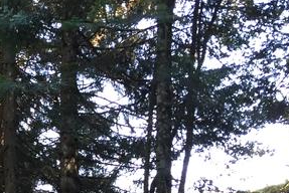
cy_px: 228
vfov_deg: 15.7
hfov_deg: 22.4
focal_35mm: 84
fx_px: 675
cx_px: -50
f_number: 2.2
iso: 64
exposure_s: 1/30
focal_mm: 4.15
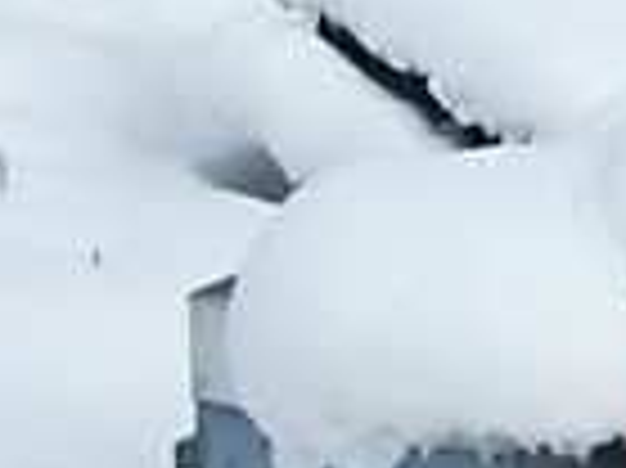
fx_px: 3325
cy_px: -176
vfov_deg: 7.9
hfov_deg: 10.1
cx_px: 1184
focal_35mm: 184
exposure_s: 1/125
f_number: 2.9
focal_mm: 5.7
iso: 80
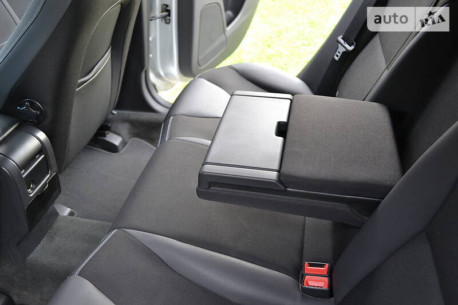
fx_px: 420
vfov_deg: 40.0
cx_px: 229
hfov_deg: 57.2
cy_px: 152
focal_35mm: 33
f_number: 4
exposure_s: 1/40
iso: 400
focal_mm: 22
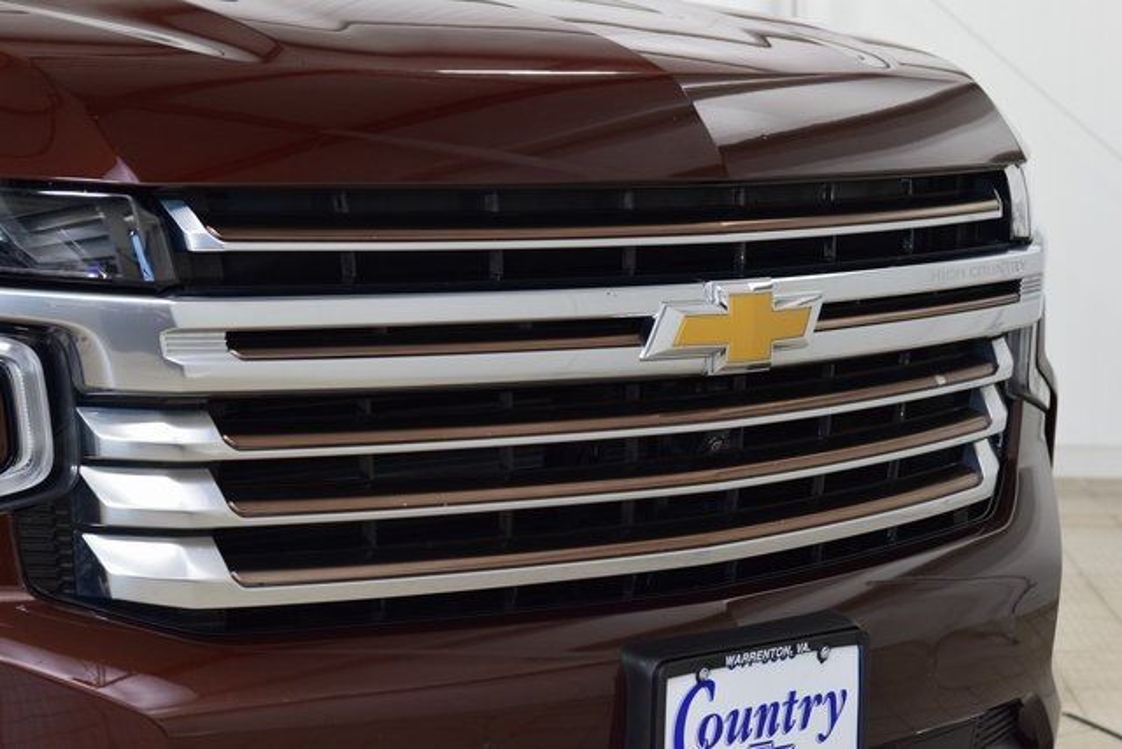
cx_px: 561
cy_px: 374
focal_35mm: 105
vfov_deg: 13.0
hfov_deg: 19.5
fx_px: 3273
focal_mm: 70
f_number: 7.1
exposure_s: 1/30
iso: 1100
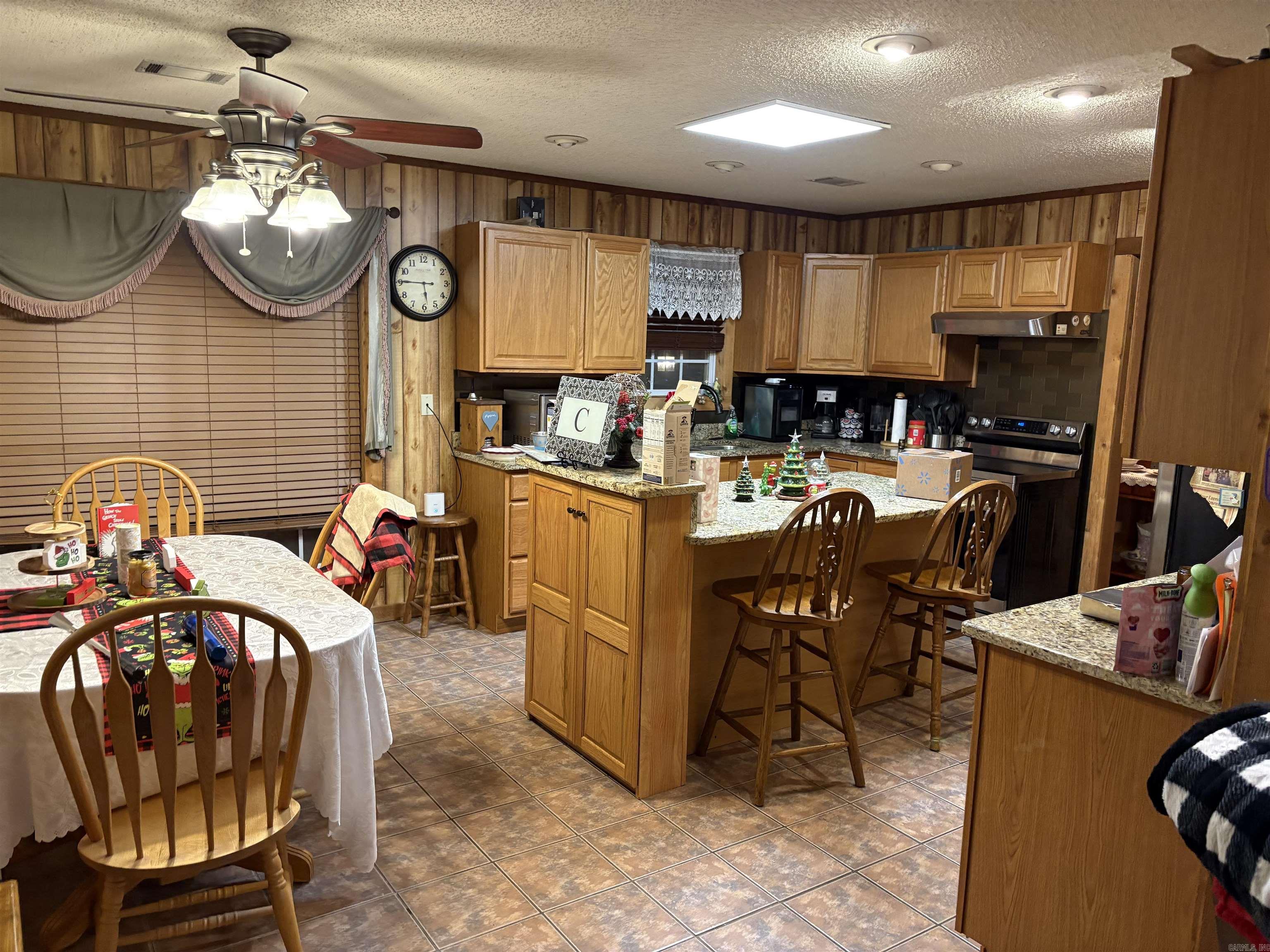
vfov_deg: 53.1
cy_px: 476
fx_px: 954
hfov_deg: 67.3
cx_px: 635
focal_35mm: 26
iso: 250
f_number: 1.6
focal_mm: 5.96
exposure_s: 1/60
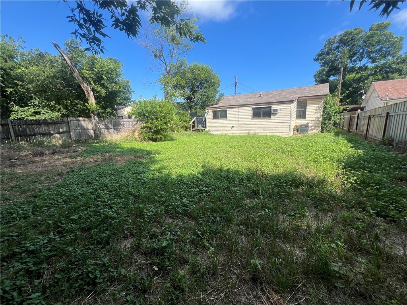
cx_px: 204
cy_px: 152
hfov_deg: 106.2
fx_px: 153
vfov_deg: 89.9
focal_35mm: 13
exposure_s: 1/853
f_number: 1.8
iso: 32
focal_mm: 1.57
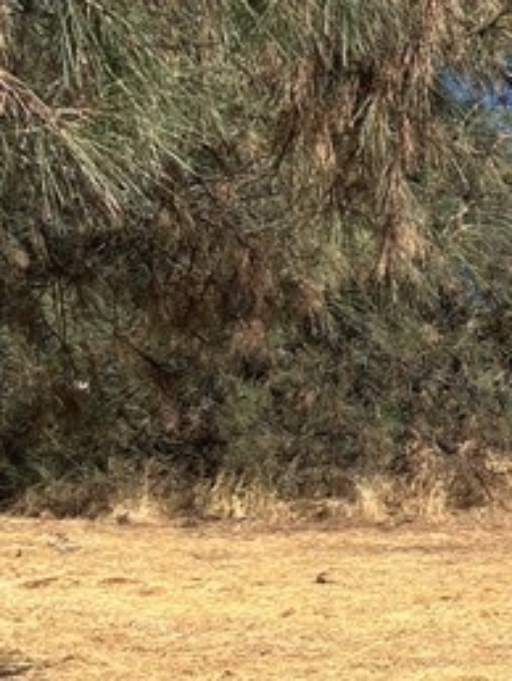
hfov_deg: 12.8
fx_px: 2028
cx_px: 969
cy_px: 765
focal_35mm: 103
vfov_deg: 18.3
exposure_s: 1/4444
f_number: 1.5
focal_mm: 5.7
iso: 50
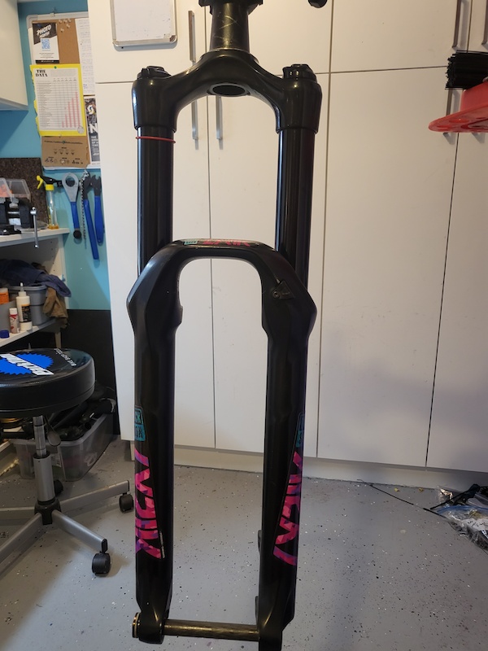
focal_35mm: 26
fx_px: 489
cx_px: 244
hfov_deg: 53.1
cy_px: 326
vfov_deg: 67.3
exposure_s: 1/40
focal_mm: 4.25
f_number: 1.8
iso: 160
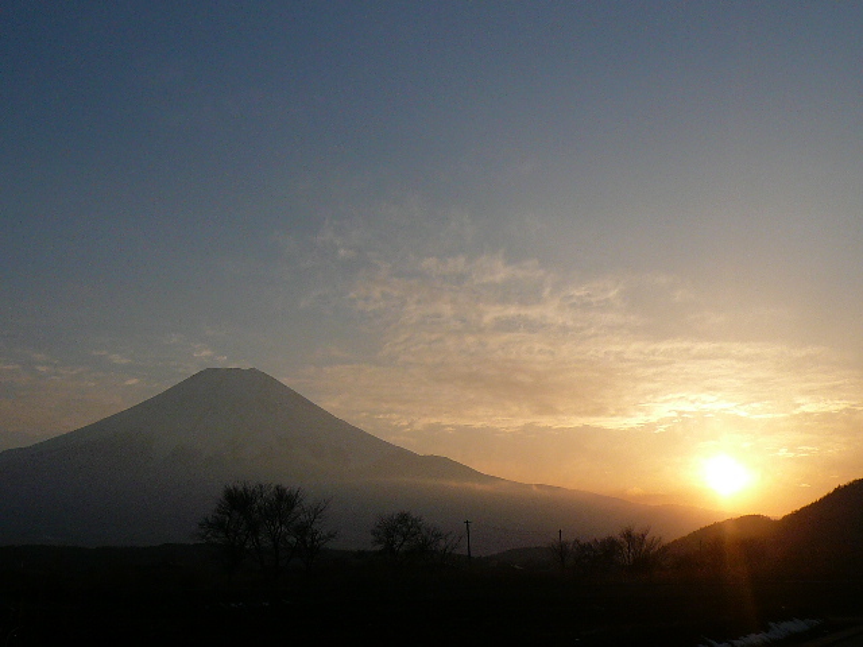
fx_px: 1122
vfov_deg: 32.2
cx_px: 432
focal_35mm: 45
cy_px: 324
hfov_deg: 42.1
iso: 100
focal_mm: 4.9
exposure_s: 1/500
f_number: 8
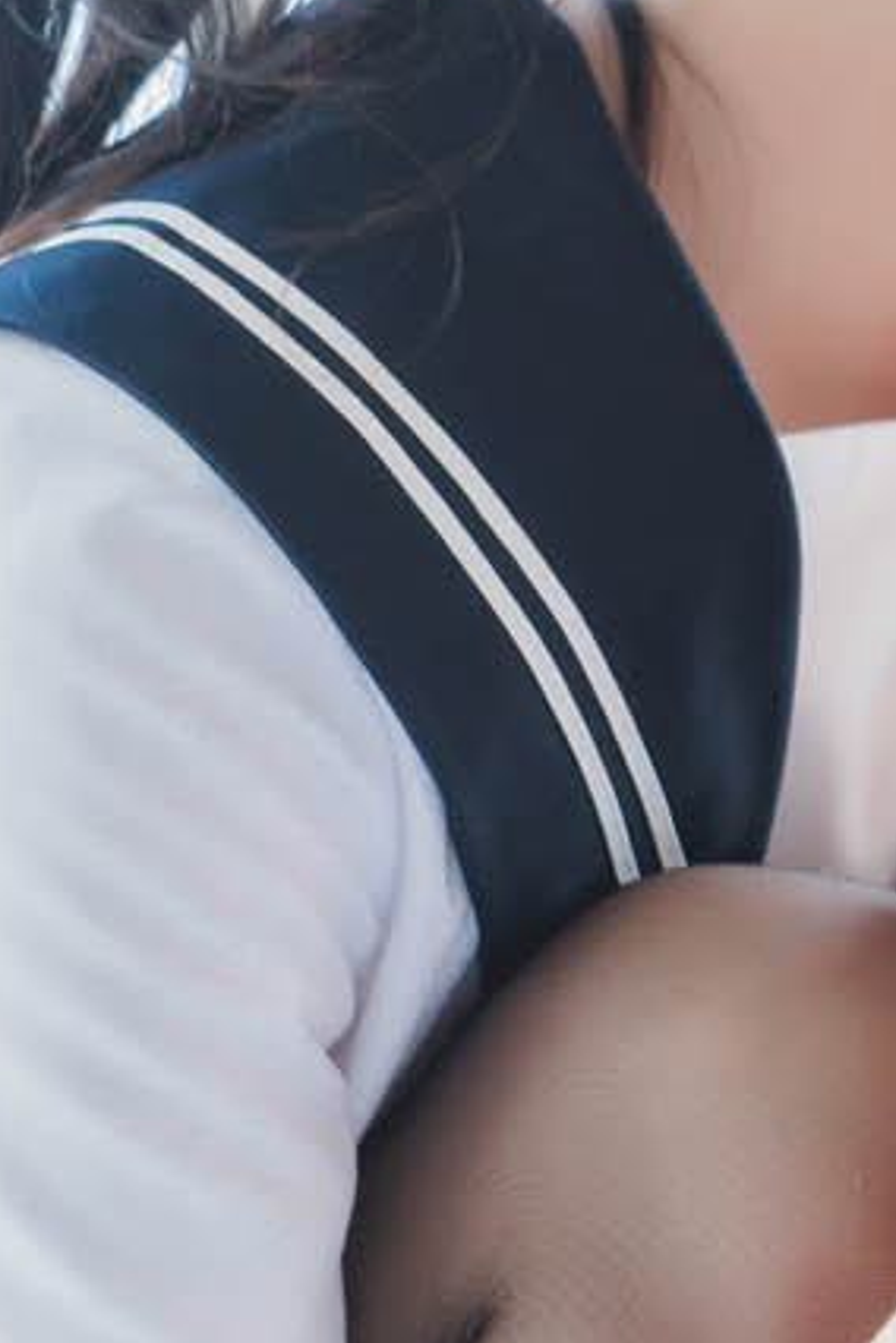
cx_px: 928
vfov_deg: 11.8
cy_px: 623
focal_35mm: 174
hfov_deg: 7.8
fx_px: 6495
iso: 1250
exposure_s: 1/50
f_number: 4
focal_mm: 55
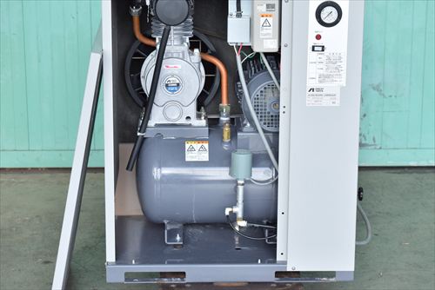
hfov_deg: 20.9
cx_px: 218
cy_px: 145
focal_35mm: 98
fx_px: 1179
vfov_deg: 14.1
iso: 1250
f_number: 6.3
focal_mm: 65
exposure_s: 1/800
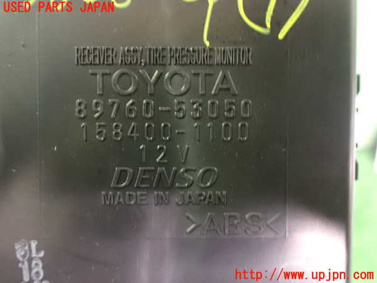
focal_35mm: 30
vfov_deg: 46.8
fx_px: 327
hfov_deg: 60.0
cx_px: 188
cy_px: 142
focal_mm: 5.4
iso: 1600
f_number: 2.3
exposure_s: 1/15
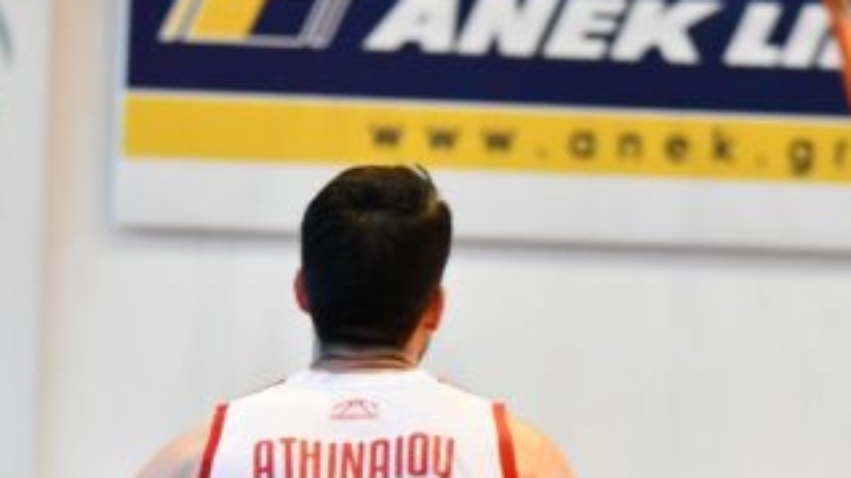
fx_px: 8976
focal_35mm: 398
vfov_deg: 3.0
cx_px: 491
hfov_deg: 5.4
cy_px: 457
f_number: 4.8
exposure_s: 1/400
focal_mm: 116
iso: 4000
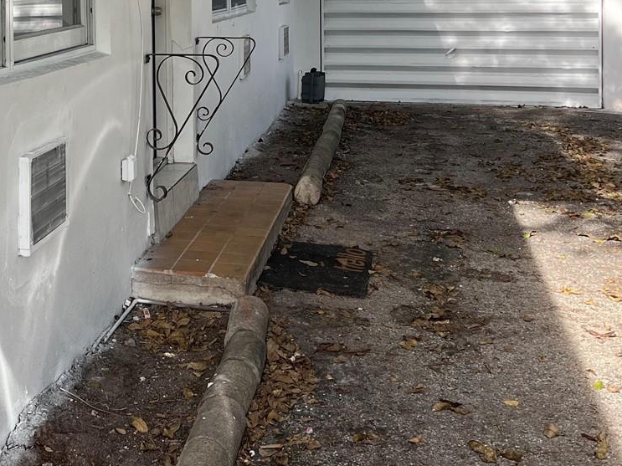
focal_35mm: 56
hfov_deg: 33.2
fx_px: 1006
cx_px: 109
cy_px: -3
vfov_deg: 24.8
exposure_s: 1/459
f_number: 1.6
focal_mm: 5.1
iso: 50
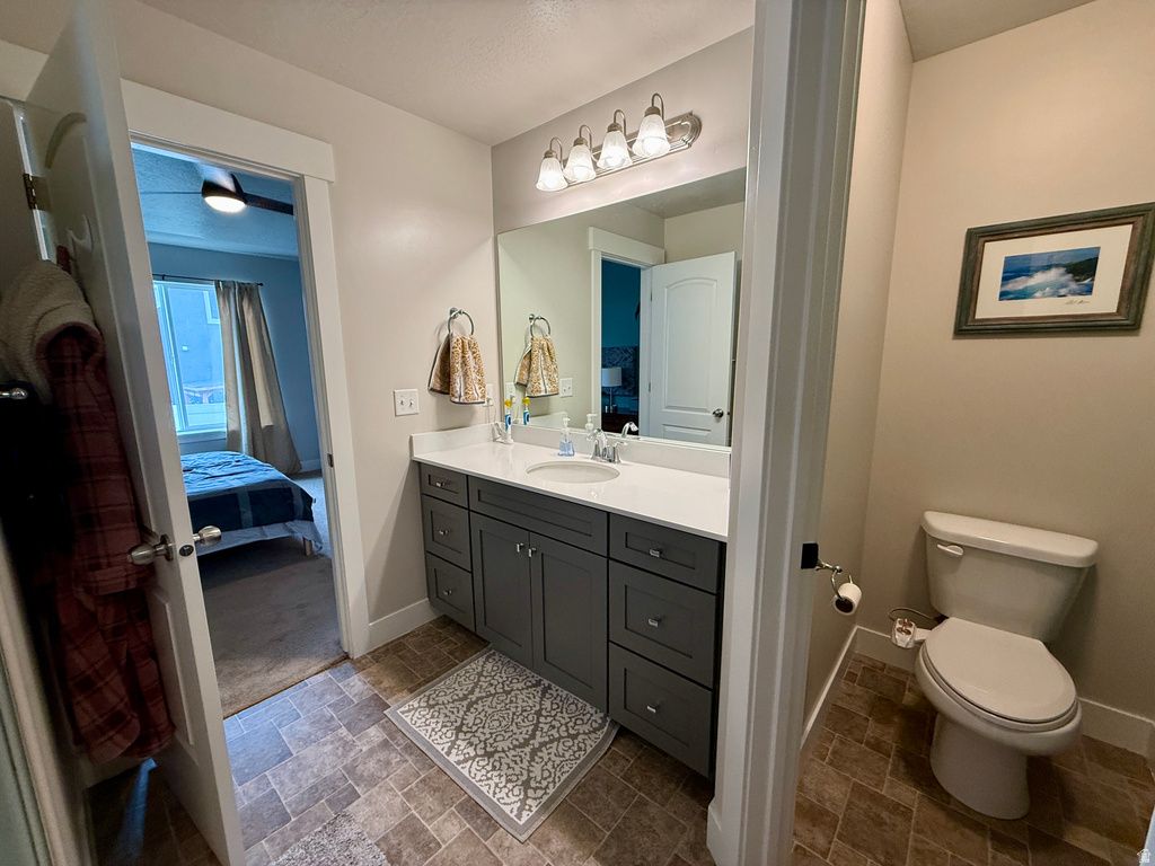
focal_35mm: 14
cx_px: 578
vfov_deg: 85.7
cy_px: 433
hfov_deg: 102.1
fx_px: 467
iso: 160
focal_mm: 2.22
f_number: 2.2
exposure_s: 1/120
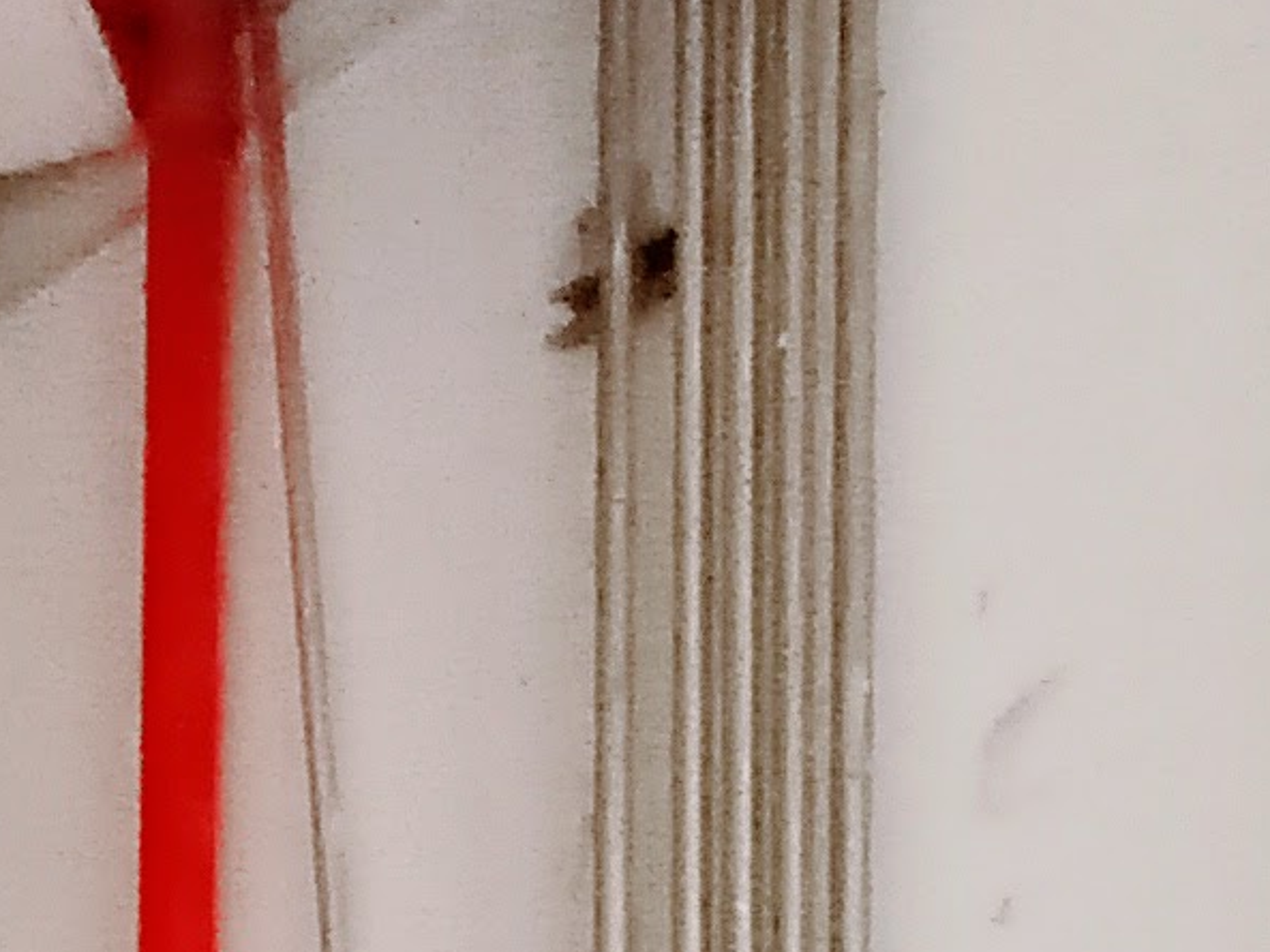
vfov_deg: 14.0
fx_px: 3229
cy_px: 1925
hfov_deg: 20.4
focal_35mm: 88
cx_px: -366
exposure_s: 1/15
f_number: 2.2
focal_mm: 1.65
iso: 1270
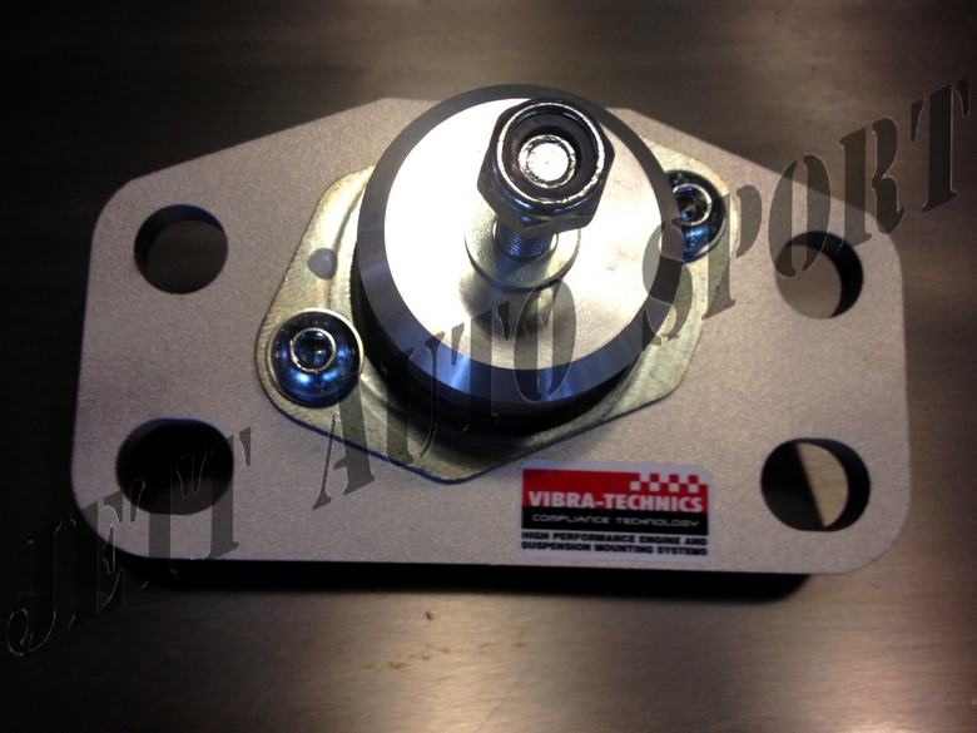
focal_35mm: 35
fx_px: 988
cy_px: 366
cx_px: 488
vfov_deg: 40.7
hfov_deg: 52.6
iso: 64
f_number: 2.4
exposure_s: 1/20
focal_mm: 4.28
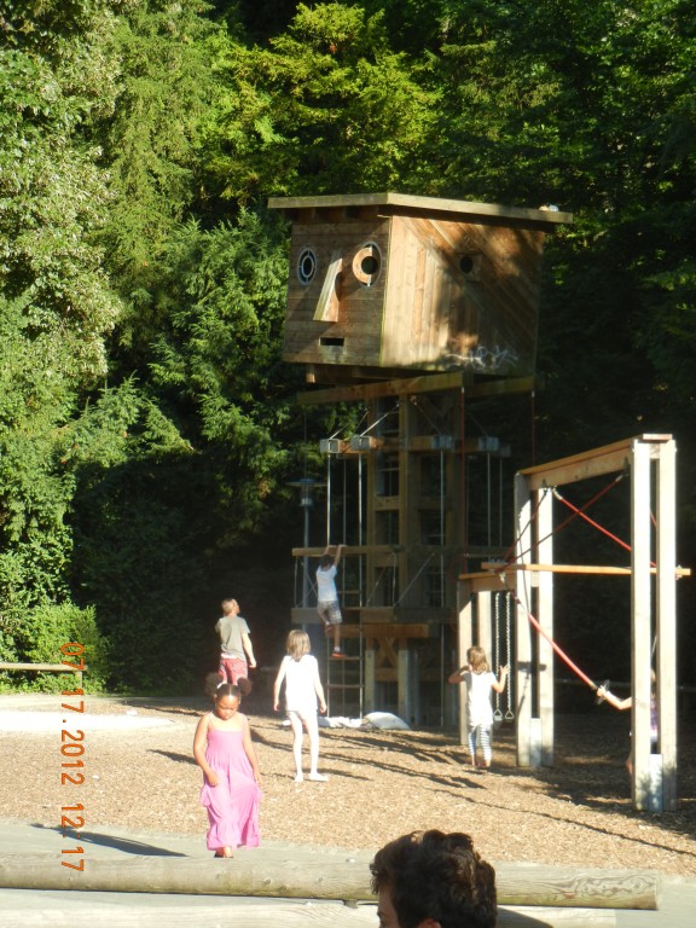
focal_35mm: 102
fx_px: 2734
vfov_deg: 19.3
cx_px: 348
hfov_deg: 14.5
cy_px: 464
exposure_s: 1/225
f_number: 4.5
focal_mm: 18.3
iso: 160
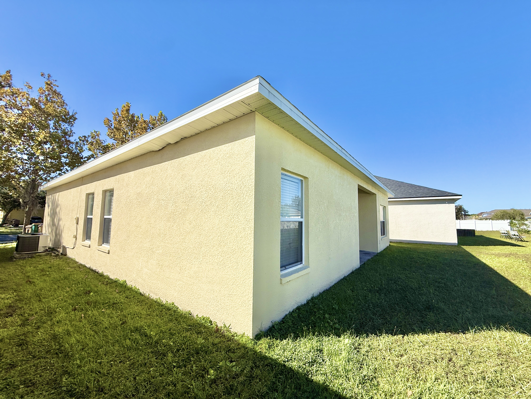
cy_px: 200
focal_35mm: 14
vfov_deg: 85.7
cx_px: 266
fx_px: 215
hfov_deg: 102.1
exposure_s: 1/3460
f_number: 2.2
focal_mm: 2.22
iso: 50
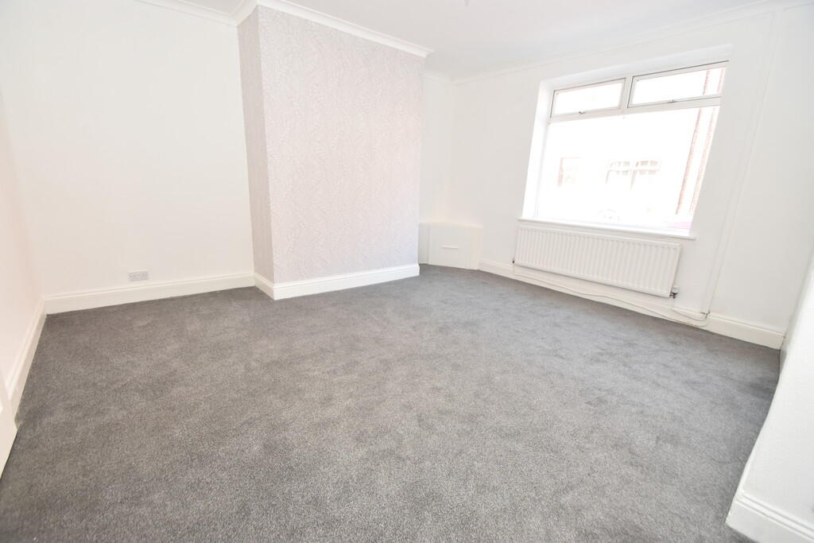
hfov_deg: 100.4
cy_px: 272
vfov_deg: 77.3
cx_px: 407
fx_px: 339
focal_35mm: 15
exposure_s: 1/100
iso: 800
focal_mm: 10
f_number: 5
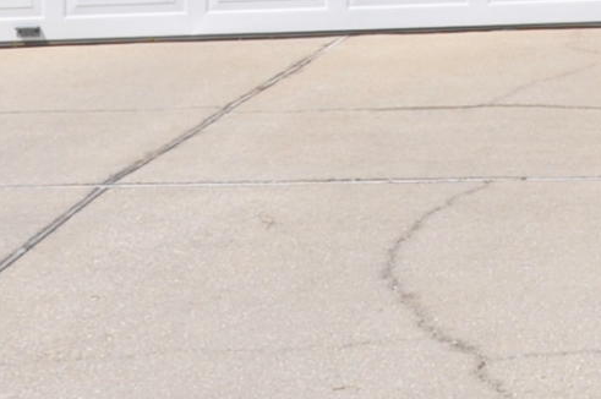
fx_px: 3668
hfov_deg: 8.9
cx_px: 1109
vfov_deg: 6.1
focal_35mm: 220
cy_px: -360
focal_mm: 24
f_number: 10
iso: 200
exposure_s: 1/400
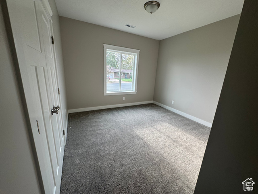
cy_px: 97
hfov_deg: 102.1
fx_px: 104
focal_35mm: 14
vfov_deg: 85.7
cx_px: 129
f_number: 2.2
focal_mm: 2.22
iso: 50
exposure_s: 1/99
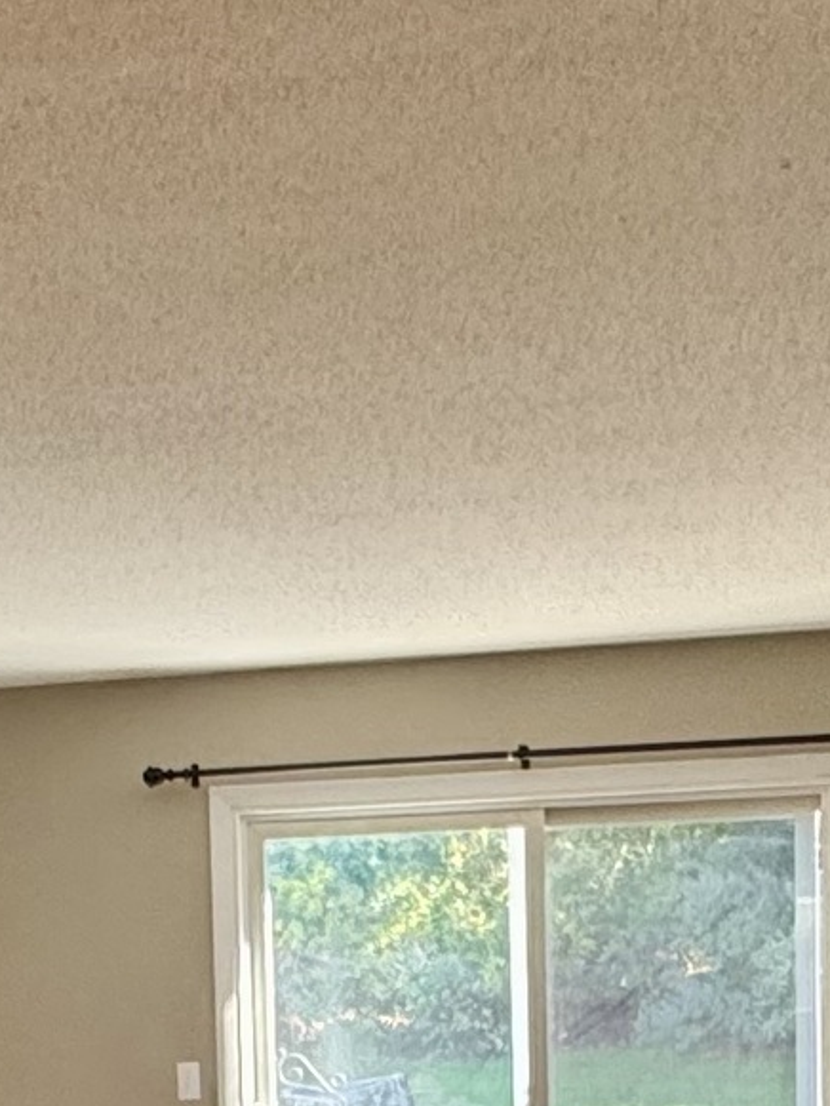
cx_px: 187
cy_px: 1186
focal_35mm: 74
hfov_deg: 19.7
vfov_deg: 24.7
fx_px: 2365
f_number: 2.2
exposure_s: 1/120
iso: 250
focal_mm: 2.22
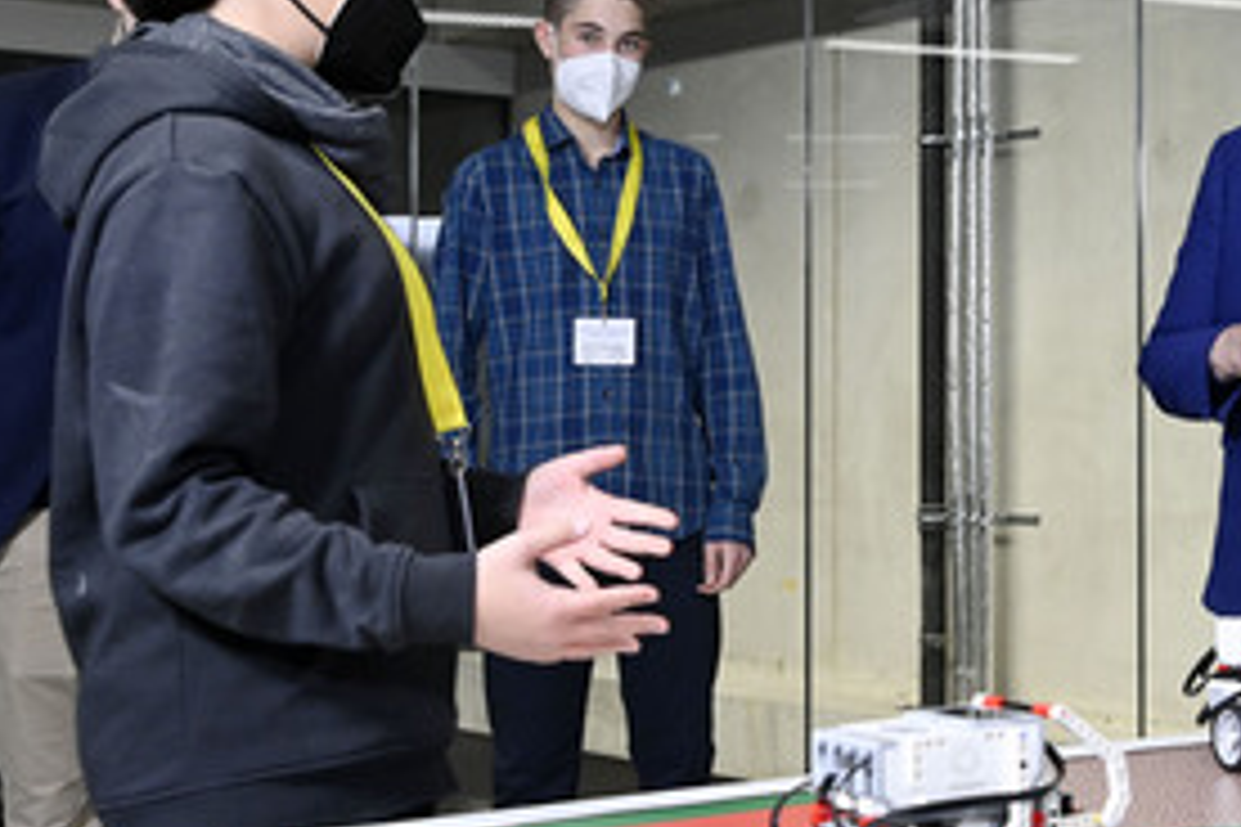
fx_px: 2137
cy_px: 346
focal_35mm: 62
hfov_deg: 32.1
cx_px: 825
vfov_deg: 21.9
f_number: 8
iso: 3200
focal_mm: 38
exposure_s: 1/250
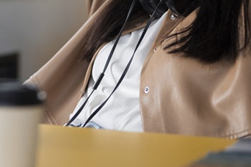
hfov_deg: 13.0
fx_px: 1074
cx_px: -40
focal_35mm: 154
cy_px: -8
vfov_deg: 8.8
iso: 1250
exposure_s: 1/125
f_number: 1.8
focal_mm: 50
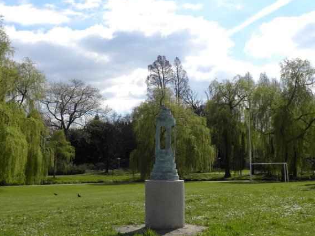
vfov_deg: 31.5
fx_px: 419
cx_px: 156
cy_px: 117
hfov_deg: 41.2
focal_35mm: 46
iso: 64
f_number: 5.6
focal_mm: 7.3
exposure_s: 1/356
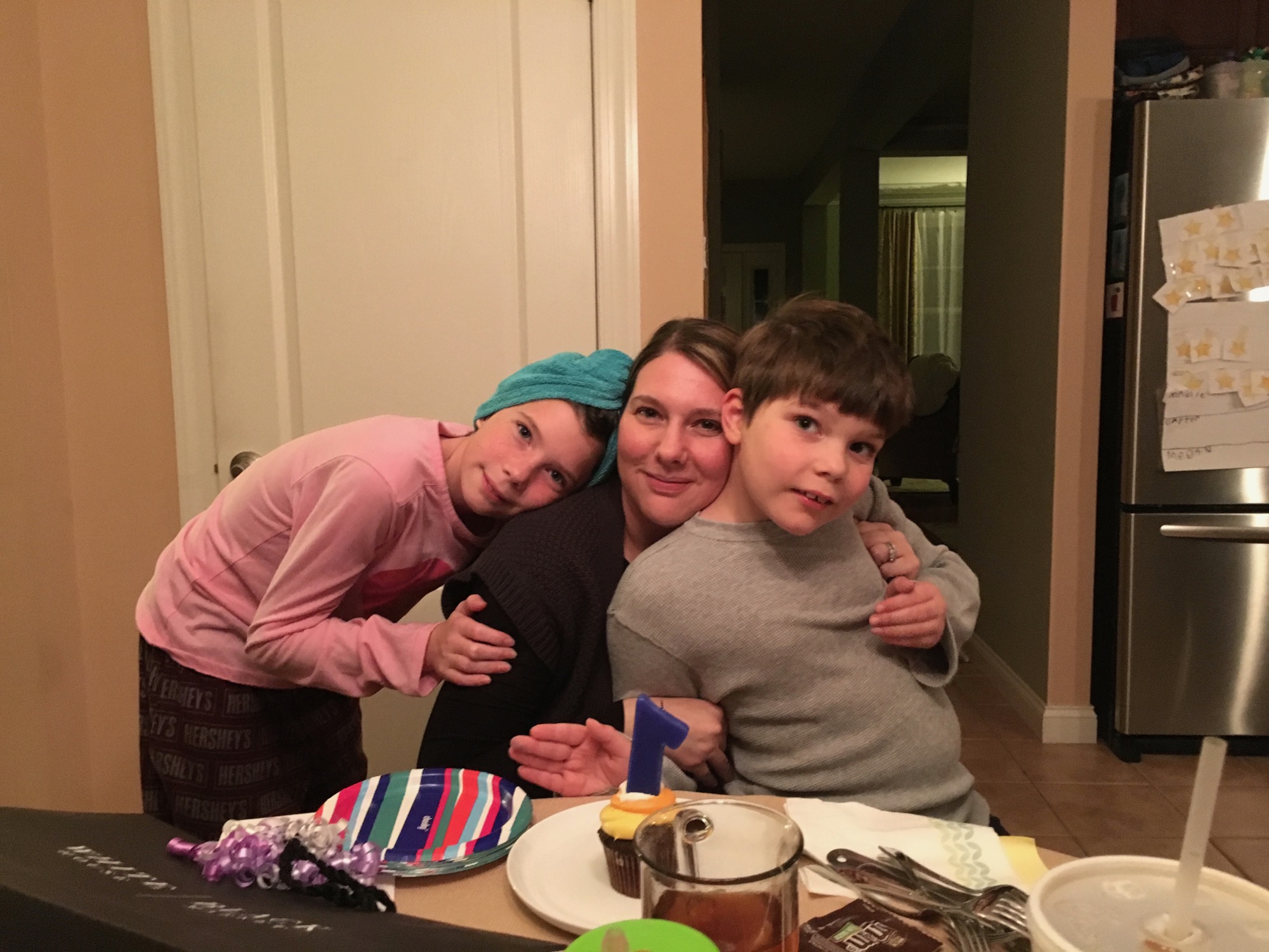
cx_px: 634
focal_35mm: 29
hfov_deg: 61.7
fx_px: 1063
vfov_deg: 48.2
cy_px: 476
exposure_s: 1/15
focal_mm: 4.15
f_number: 2.2
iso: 640
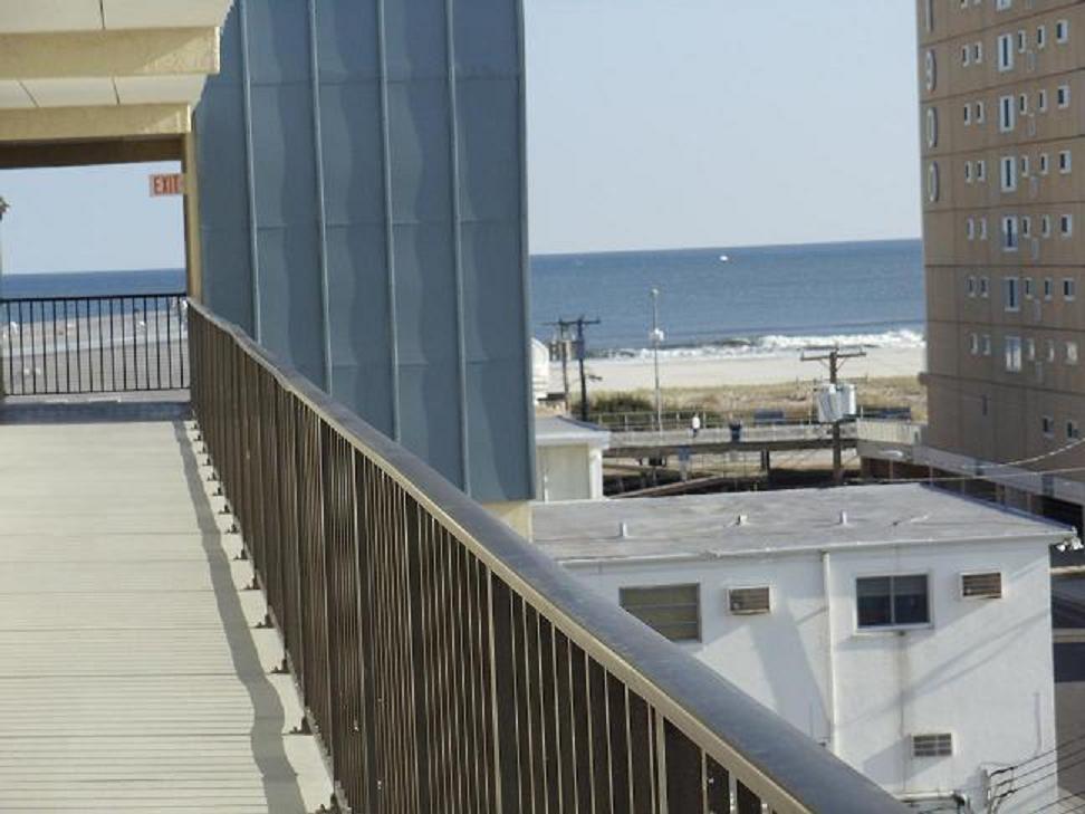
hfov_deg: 14.1
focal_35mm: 140
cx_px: 542
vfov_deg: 10.6
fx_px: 4388
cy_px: 407
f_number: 5
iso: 100
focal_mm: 19.11
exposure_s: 1/640
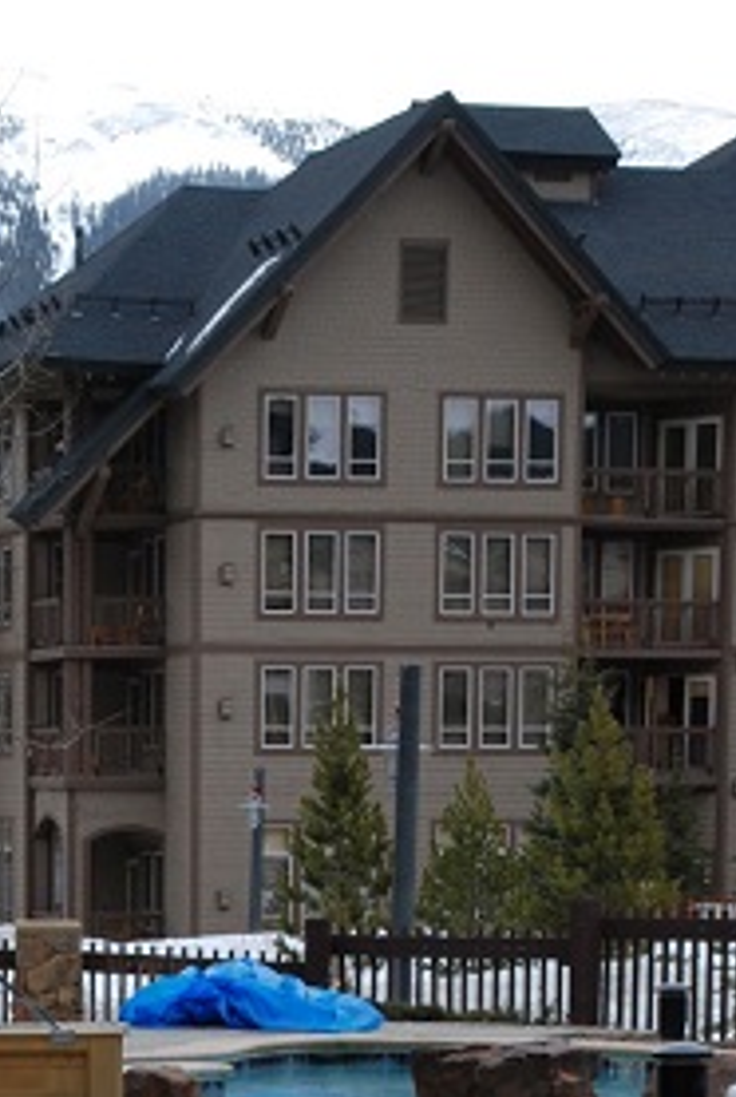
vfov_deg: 16.5
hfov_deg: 11.3
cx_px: -8
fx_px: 3670
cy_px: 1158
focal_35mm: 120
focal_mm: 31
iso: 250
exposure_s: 1/250
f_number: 8
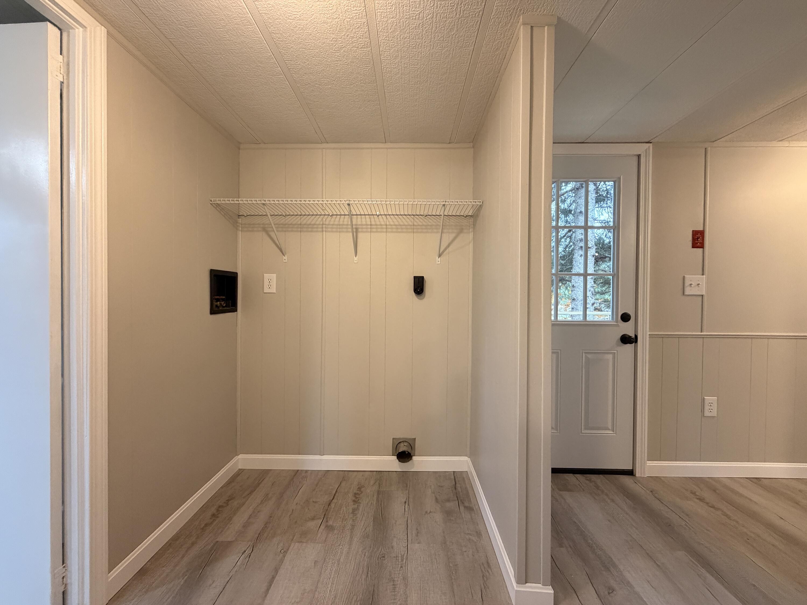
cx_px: 404
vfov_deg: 85.7
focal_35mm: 14
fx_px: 326
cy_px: 302
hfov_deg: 102.1
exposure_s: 1/60
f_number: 2.2
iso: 320
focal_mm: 2.22
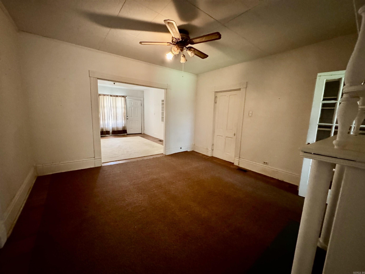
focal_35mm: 14
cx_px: 182
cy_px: 137
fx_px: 148
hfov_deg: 102.1
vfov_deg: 85.7
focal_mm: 2.22
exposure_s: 1/40
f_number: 2.2
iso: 1250
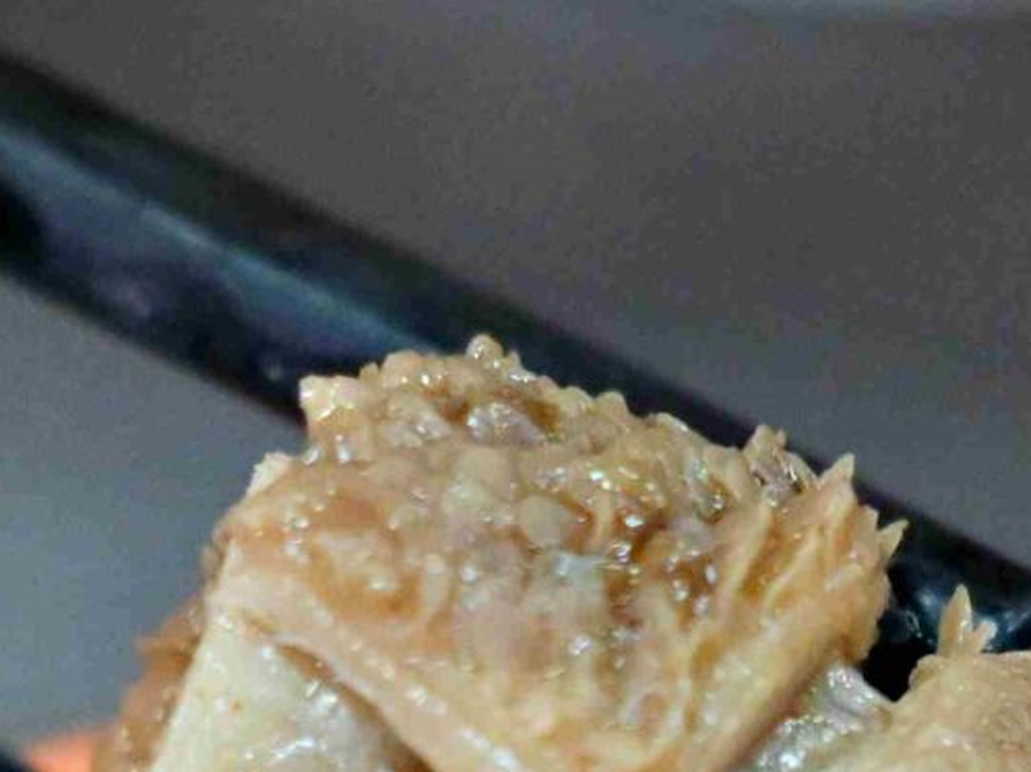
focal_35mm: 370
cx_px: 692
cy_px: 1626
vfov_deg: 4.0
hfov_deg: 5.4
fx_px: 11017
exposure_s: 1/200
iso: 2800
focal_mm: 50
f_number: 3.2
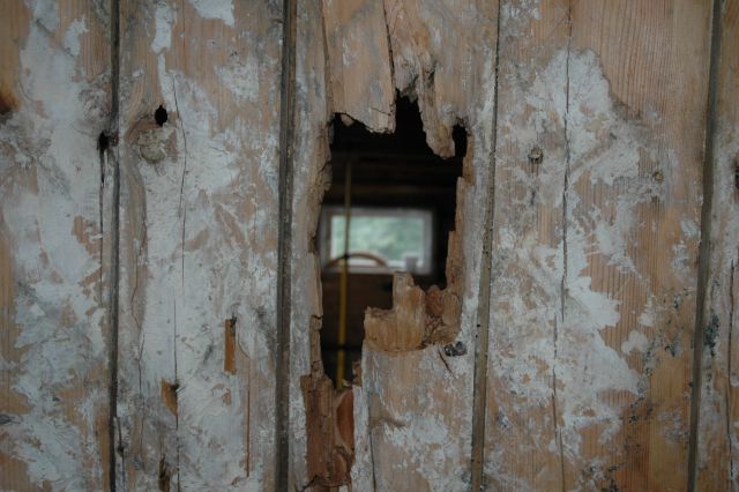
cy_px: 246
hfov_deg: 47.9
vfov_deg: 33.0
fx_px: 831
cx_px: 370
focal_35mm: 40
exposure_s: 1/60
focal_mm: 27
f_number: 3.8
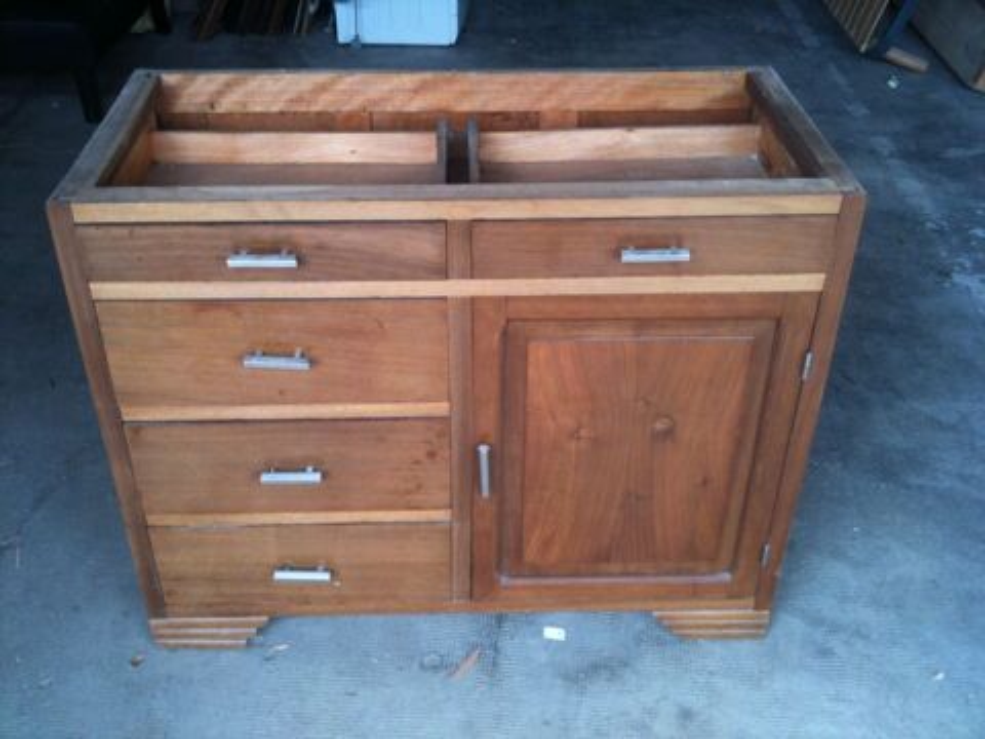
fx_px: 996
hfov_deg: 52.6
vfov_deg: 40.7
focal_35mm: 35
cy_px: 370
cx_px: 492
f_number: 2.8
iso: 80
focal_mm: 3.85
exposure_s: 1/40
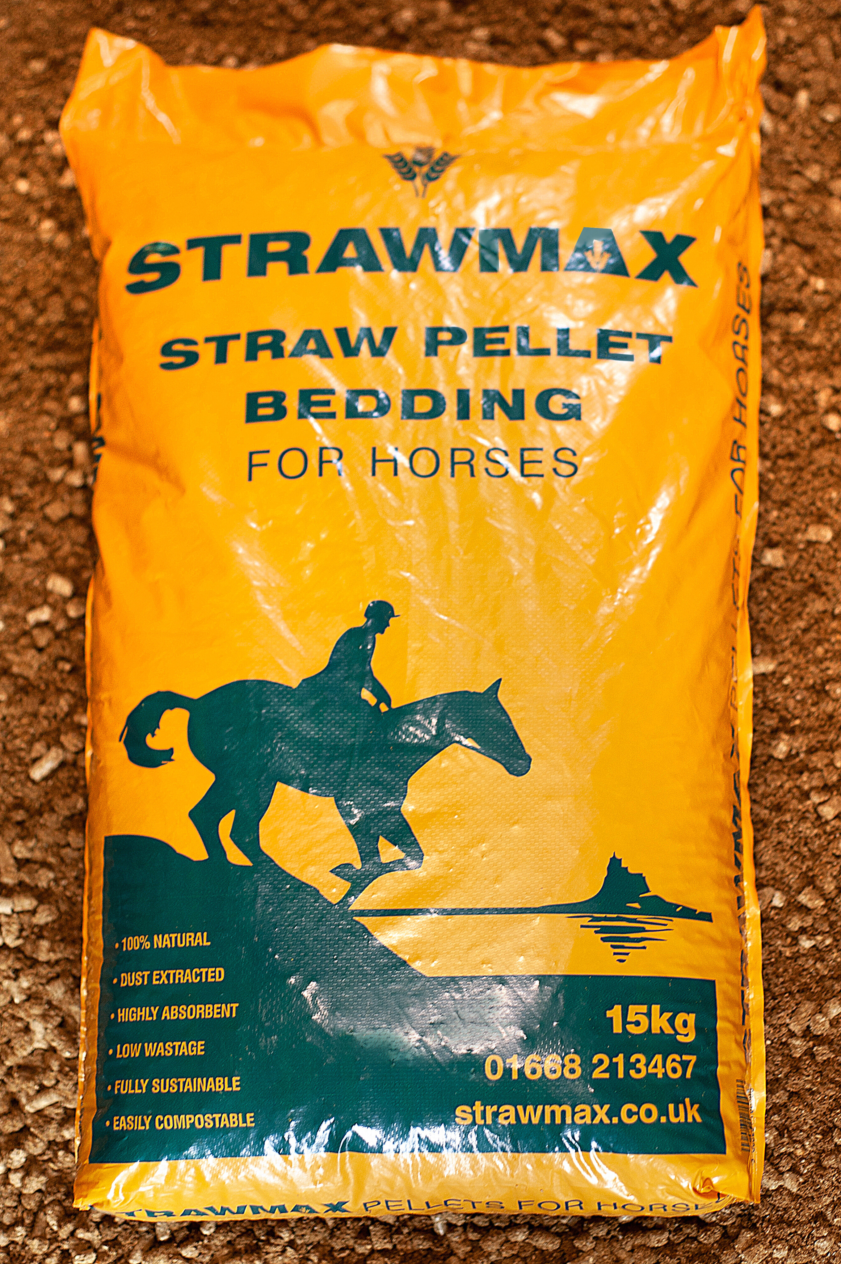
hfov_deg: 26.0
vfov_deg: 38.2
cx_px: 419
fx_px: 1824
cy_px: 636
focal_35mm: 52
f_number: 3.2
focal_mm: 50
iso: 400
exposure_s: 1/50
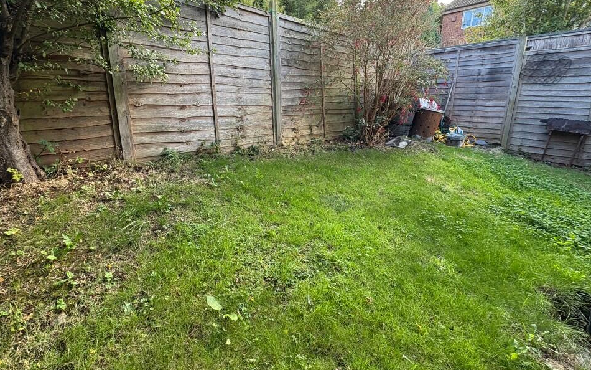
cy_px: 155
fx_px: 258
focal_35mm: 16
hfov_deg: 97.8
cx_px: 286
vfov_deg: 70.8
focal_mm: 2.22
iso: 80
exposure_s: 1/99
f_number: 2.2
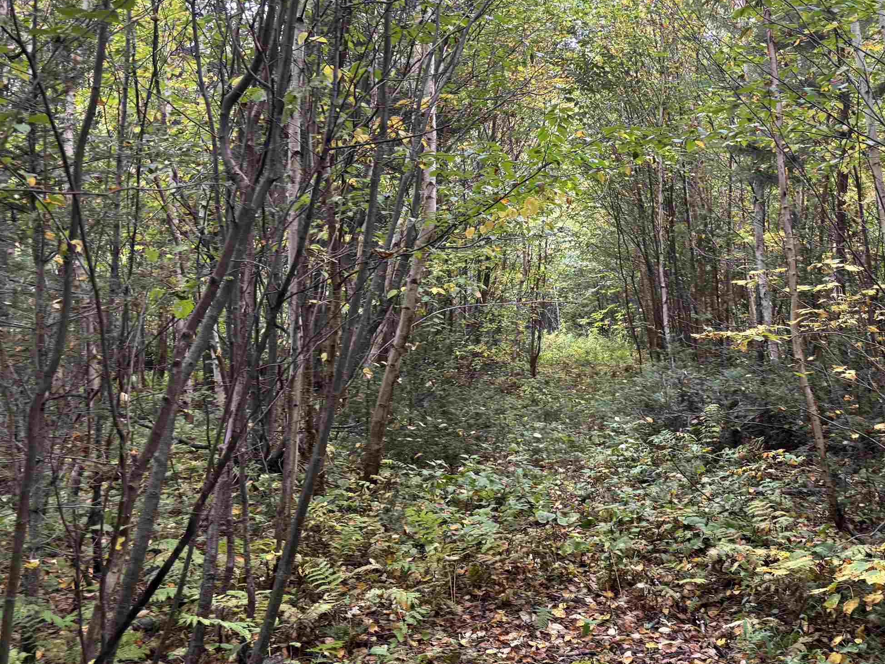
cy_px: 262
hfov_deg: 45.1
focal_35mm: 41
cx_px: 589
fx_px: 1048
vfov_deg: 35.0
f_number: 1.6
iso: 125
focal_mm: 5.96
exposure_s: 1/61
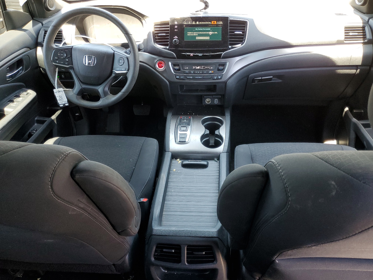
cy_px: 140
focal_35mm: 26
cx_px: 186
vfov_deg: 53.1
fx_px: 280
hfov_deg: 67.3
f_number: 1.5
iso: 87
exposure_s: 1/60.2
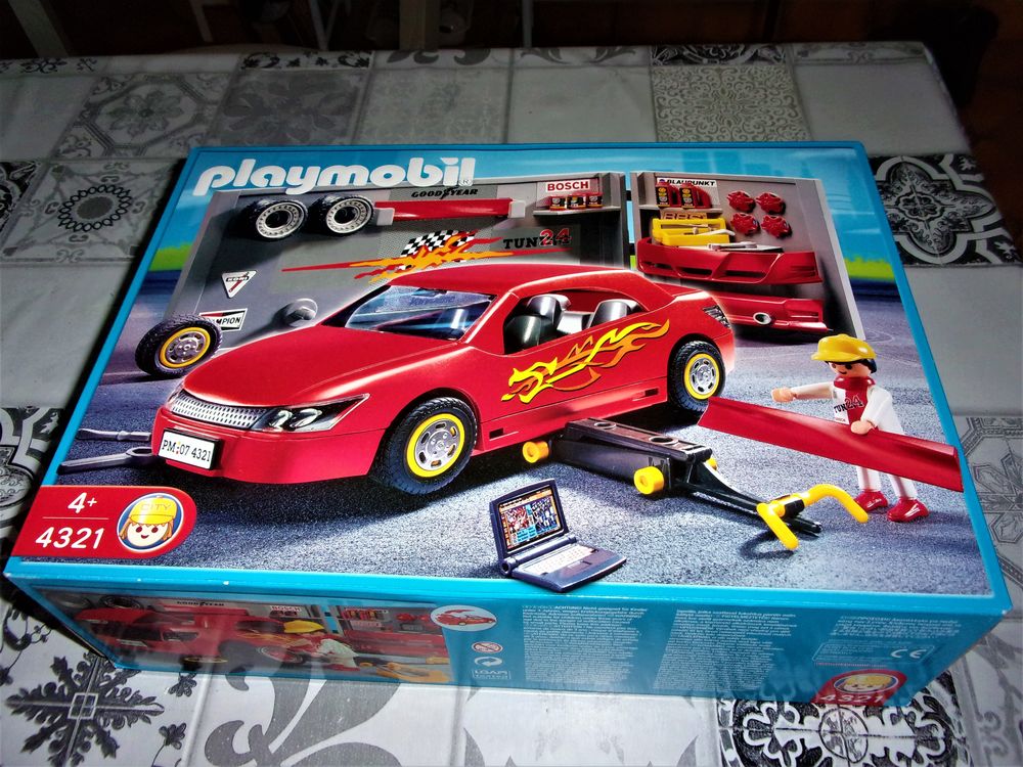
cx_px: 512
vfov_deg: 49.7
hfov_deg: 63.4
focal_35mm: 28
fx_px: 827
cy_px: 384
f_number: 3.9
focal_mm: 5.1
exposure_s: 1/34
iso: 200
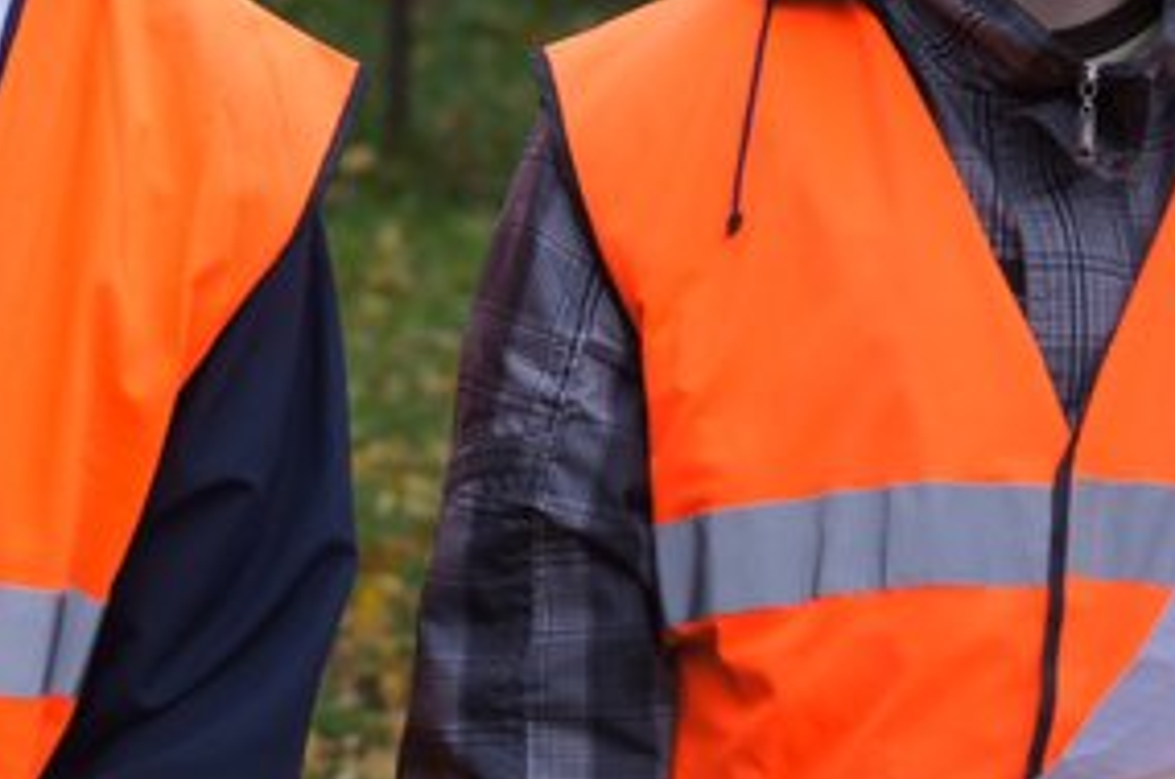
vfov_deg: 7.2
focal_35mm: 188
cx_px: 148
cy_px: -103
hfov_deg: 10.9
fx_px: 6130
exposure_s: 1/100
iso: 100
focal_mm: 55
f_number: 4
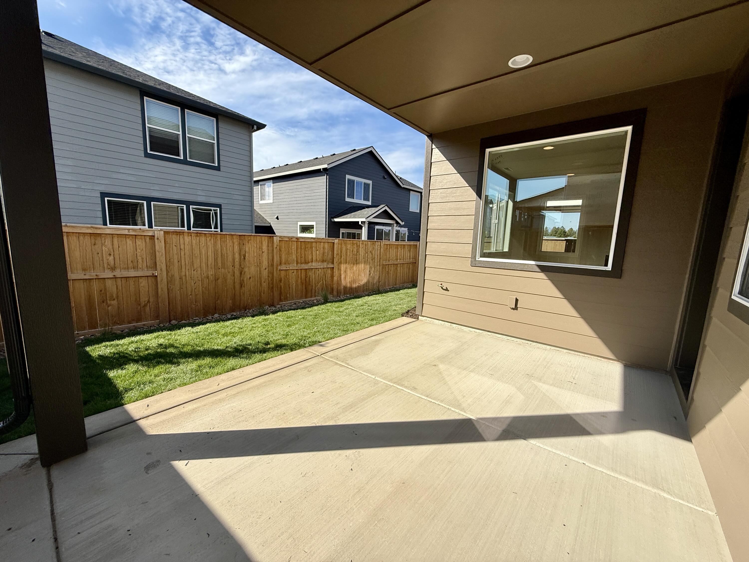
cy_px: 281
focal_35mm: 14
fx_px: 303
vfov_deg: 85.7
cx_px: 374
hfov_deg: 102.1
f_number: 2.2
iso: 50
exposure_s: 1/2024
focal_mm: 2.22
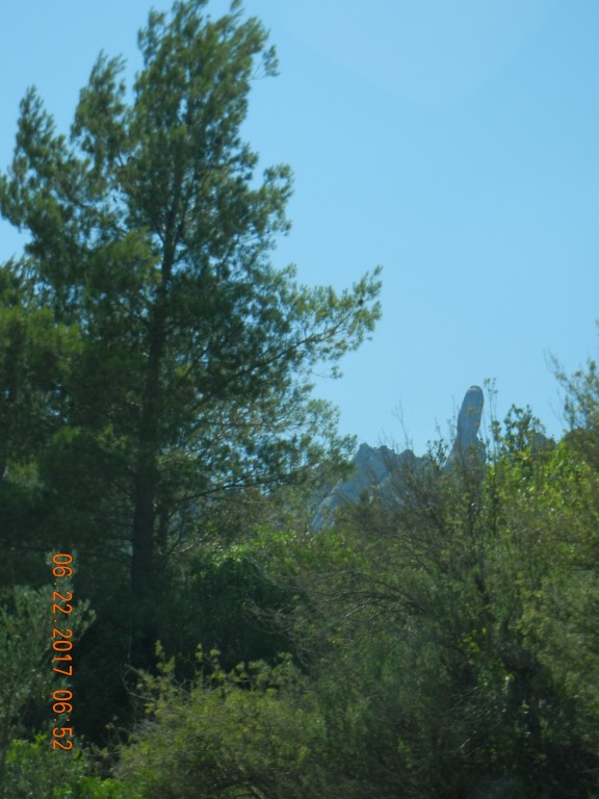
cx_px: 300
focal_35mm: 89
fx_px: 2053
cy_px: 400
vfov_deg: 22.0
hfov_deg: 16.6
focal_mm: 16
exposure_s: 1/788
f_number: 4.4
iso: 160
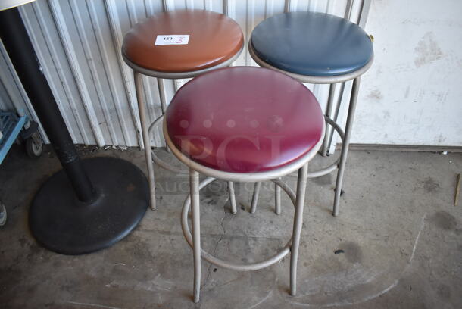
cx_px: 231
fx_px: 347
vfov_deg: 48.0
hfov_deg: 67.3
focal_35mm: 27
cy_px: 154
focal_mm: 18
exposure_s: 1/250
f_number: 3.5
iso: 800
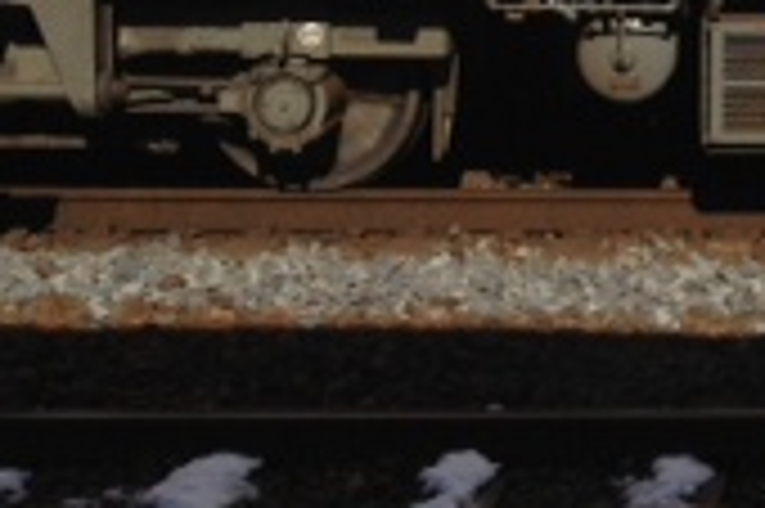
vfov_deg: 9.6
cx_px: 1188
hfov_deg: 13.9
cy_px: -306
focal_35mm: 137
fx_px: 2908
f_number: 2.4
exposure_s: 1/2907
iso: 64
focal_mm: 4.28
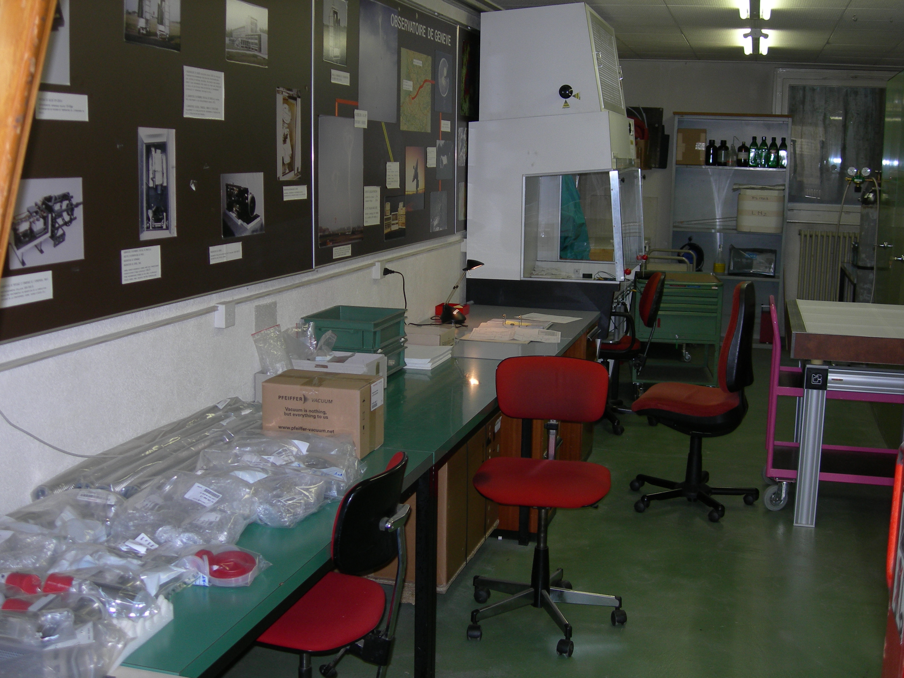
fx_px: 1071
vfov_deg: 35.1
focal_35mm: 41
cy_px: 339
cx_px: 452
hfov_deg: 45.8
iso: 65
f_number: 2.9
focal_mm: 8.5
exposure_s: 1/60.1
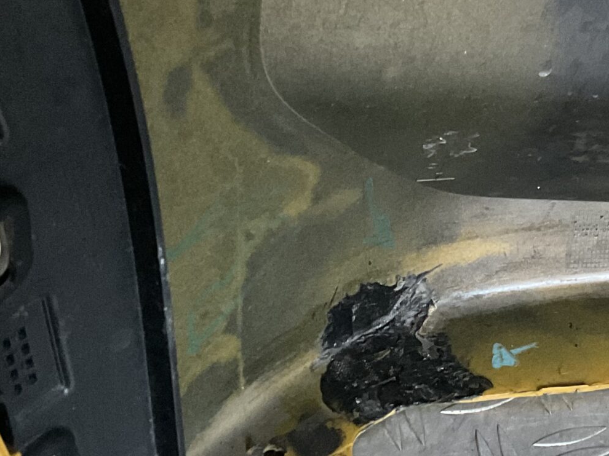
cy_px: 240
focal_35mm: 75
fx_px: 1319
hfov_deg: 25.4
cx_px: 511
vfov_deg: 19.6
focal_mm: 3
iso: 500
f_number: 1.8
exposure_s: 1/25
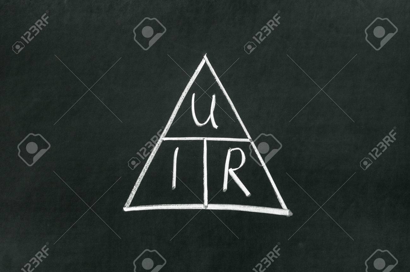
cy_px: 136
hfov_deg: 15.2
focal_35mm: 135
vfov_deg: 10.1
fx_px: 1534
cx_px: 205
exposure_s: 1/15
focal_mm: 90
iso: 200
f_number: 7.1
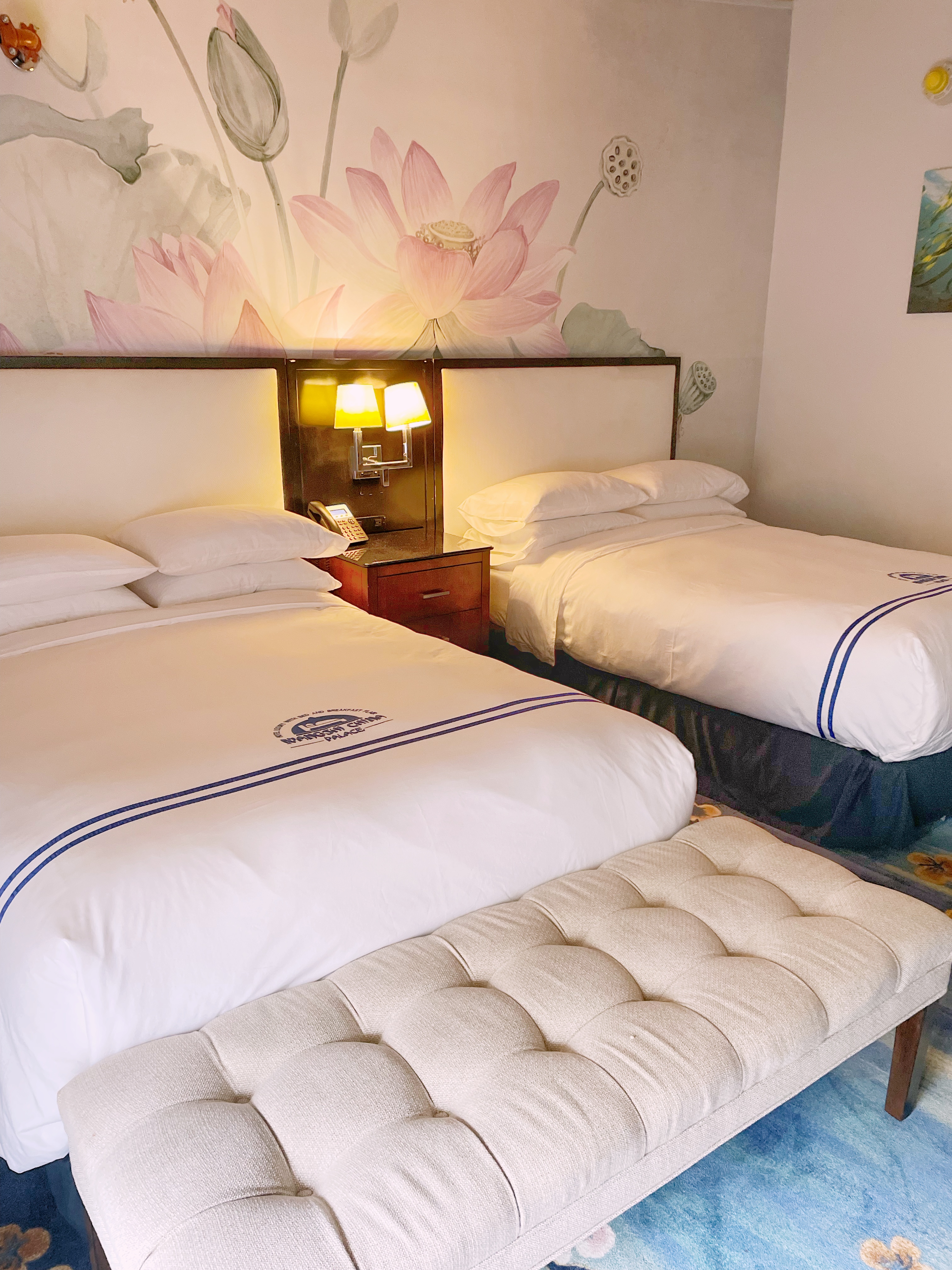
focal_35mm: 26
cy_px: 635
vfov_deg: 67.3
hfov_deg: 53.1
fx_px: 953
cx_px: 476
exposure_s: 1/60
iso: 250
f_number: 1.6
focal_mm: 4.2
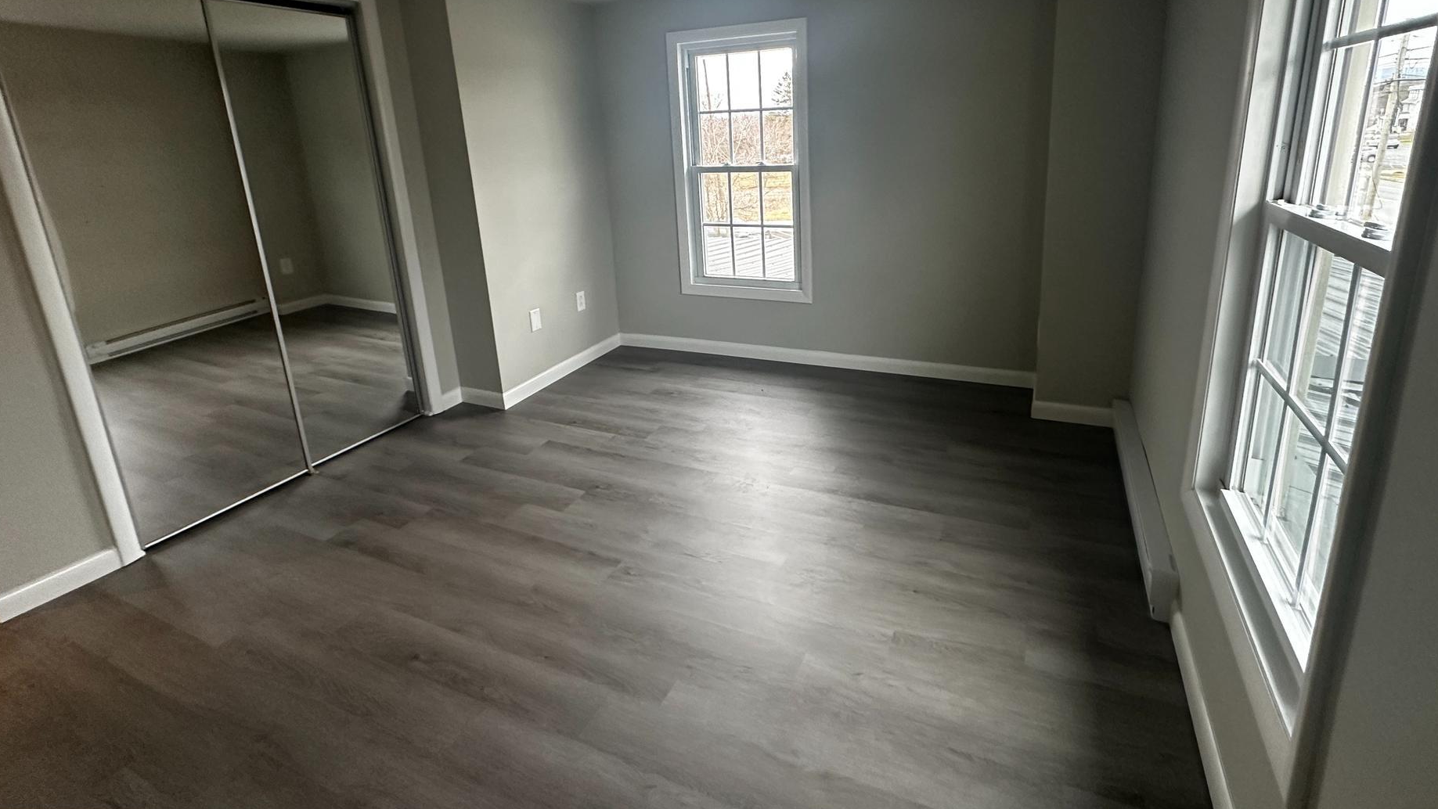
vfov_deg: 62.6
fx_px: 648
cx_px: 759
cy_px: 279
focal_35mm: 17
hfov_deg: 95.8
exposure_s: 1/60
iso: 250
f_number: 2.2
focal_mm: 2.22
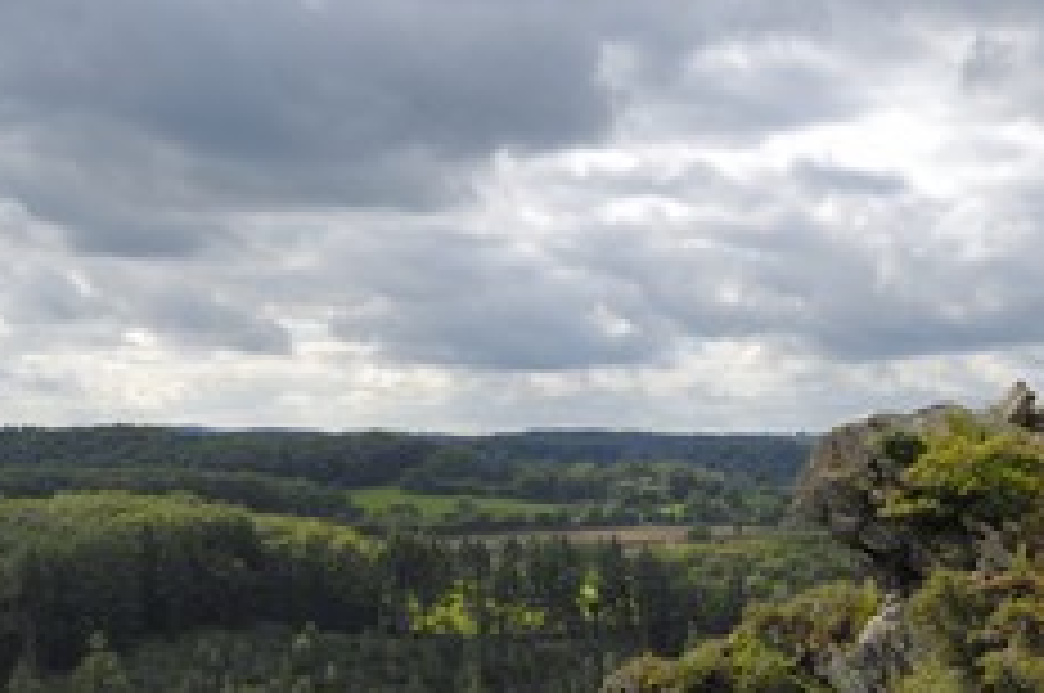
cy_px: 626
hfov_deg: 32.5
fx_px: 1738
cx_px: 844
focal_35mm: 60
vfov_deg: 22.0
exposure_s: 1/125
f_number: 11
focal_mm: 22
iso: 100
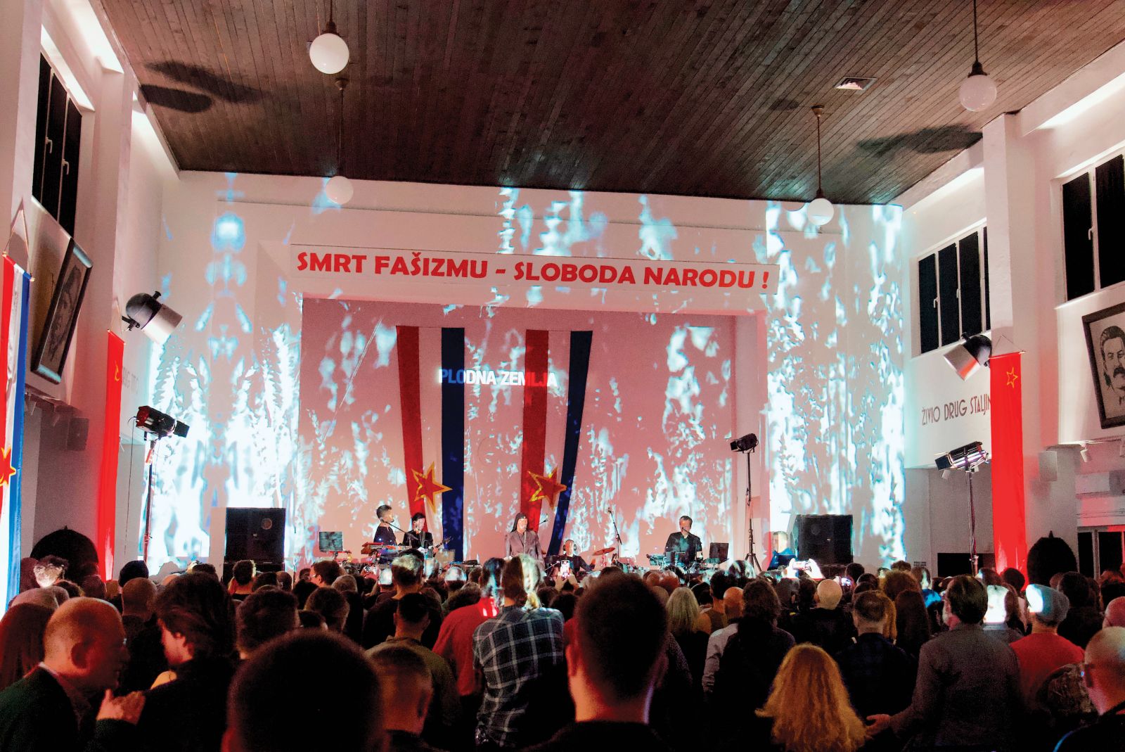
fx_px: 1188
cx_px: 562
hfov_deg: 50.7
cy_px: 376
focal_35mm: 38
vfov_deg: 35.1
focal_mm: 38
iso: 12800
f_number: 4
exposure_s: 1/50
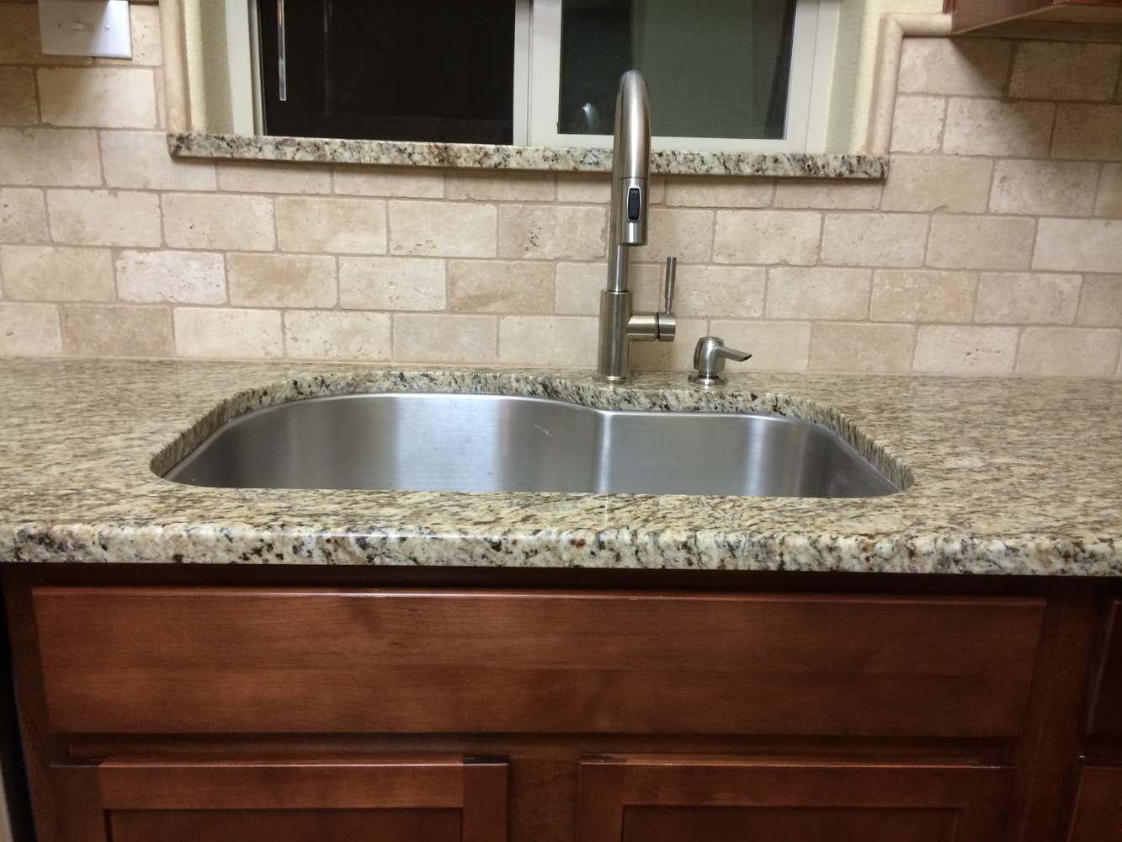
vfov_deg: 46.8
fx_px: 972
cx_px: 561
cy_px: 421
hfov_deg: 60.0
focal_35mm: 30
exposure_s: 1/30
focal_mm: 4.12
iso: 160
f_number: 2.2
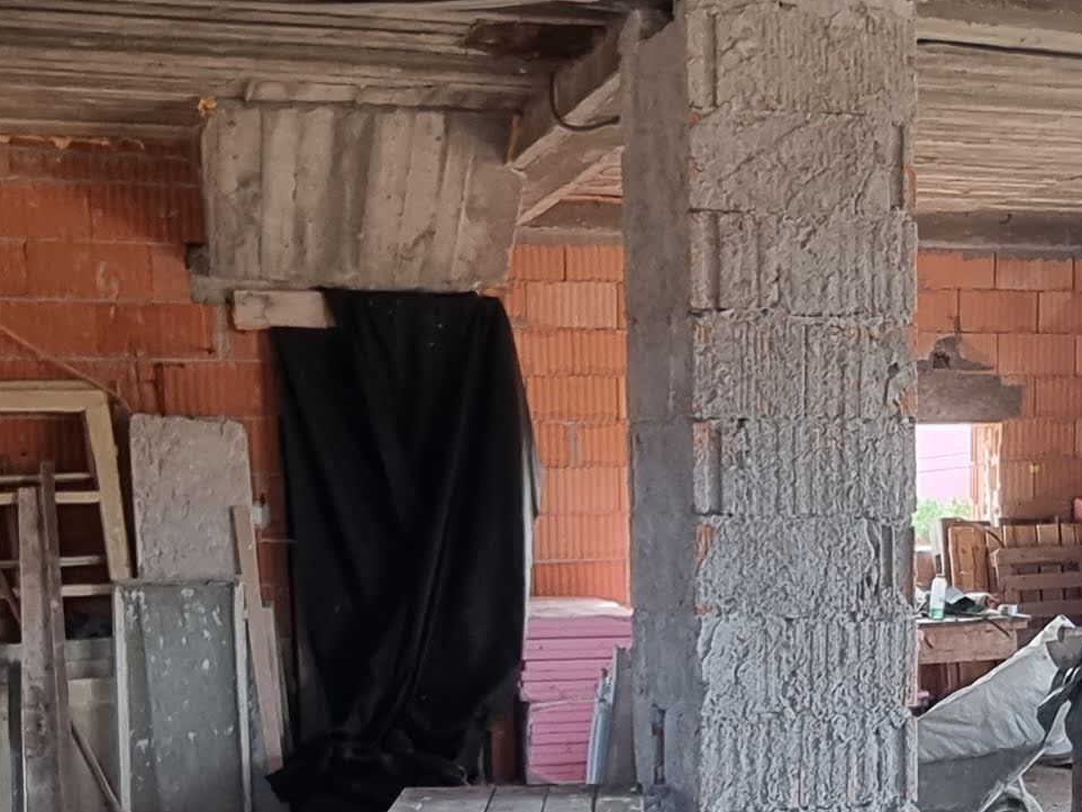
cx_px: 738
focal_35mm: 54
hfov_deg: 35.1
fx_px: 1688
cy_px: 752
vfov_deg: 26.0
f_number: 2.2
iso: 160
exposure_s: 1/60
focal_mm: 2.2
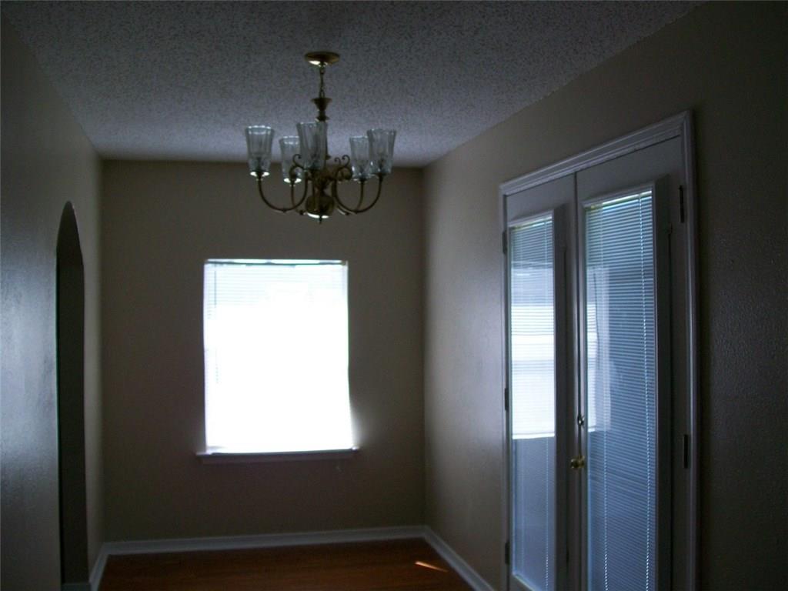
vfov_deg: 39.7
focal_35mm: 36
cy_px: 296
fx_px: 820
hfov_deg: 51.4
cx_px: 394
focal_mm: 6
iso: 64
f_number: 2.7
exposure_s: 1/160
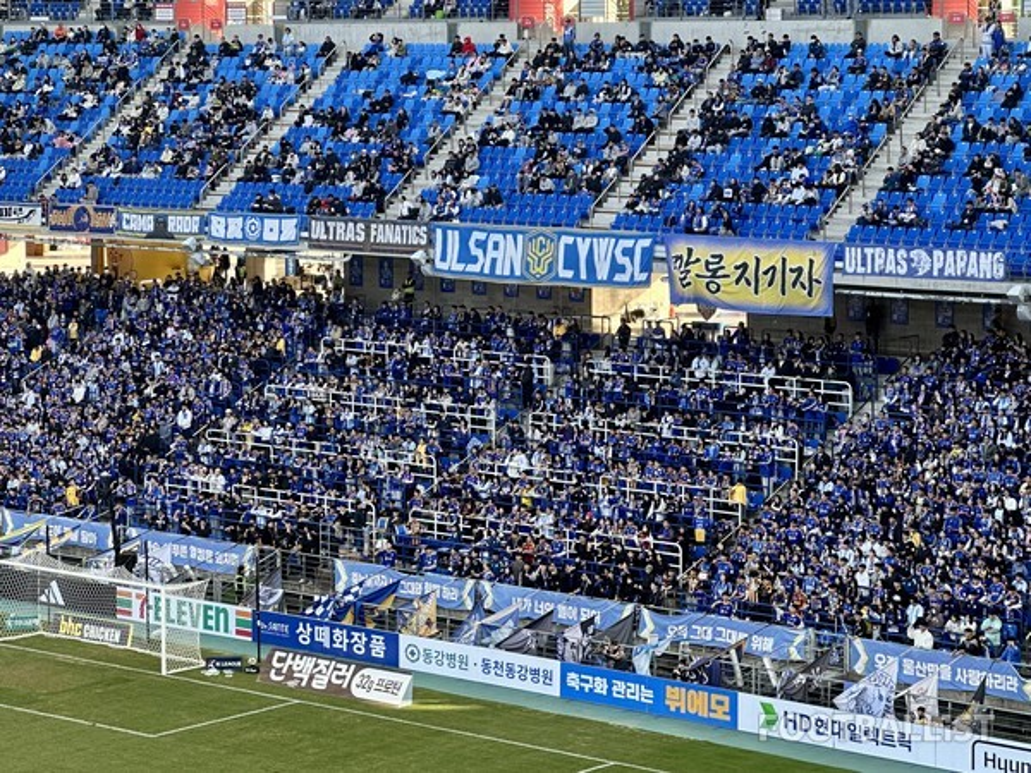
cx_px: 516
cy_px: 386
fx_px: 2293
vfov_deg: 19.1
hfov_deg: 25.3
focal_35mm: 77
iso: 40
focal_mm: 9
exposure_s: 1/99
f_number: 2.8
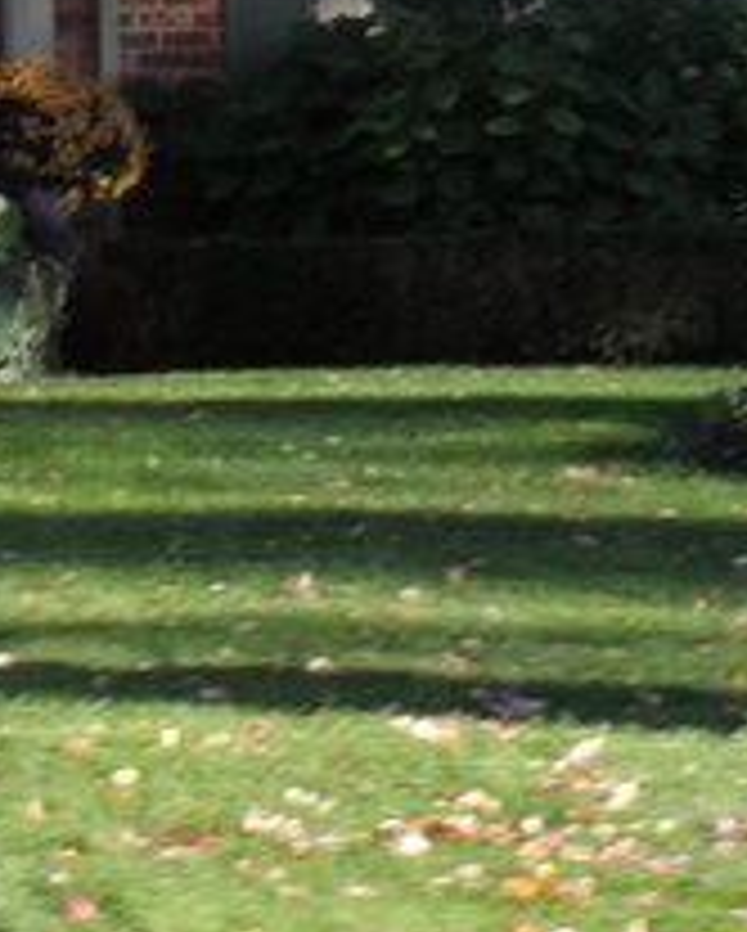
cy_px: -216
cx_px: -963
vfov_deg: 8.4
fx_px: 6264
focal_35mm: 227
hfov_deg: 6.5
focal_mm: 8.3
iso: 80
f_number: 3.5
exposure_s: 1/125
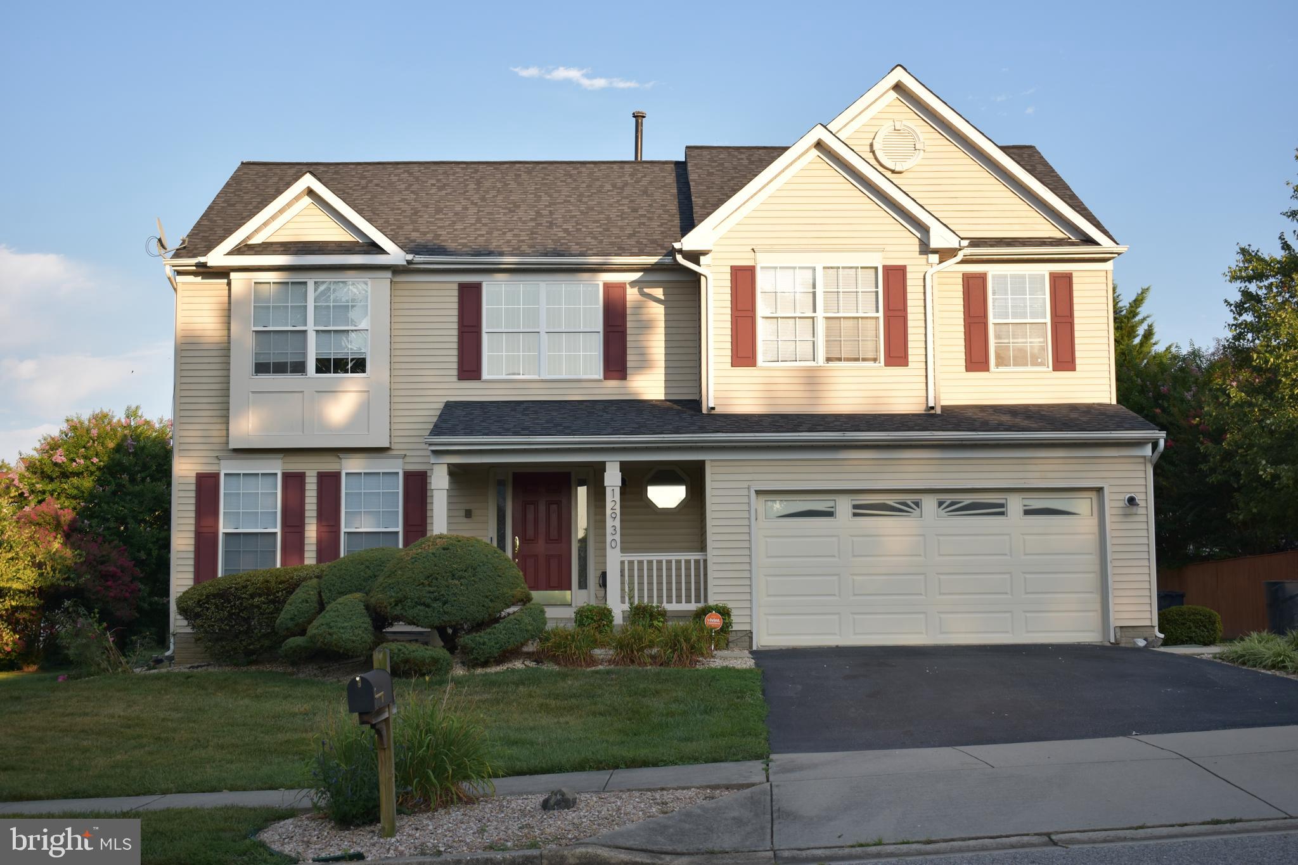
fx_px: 1676
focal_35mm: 46
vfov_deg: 28.9
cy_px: 432
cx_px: 649
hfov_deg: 42.3
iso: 200
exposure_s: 1/500
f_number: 4.2
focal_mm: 31
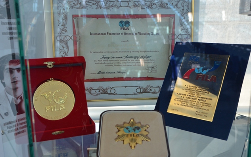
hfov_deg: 52.7
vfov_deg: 34.5
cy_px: 82
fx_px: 253
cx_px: 126
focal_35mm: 37
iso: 800
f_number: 5
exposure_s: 1/100
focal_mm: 24
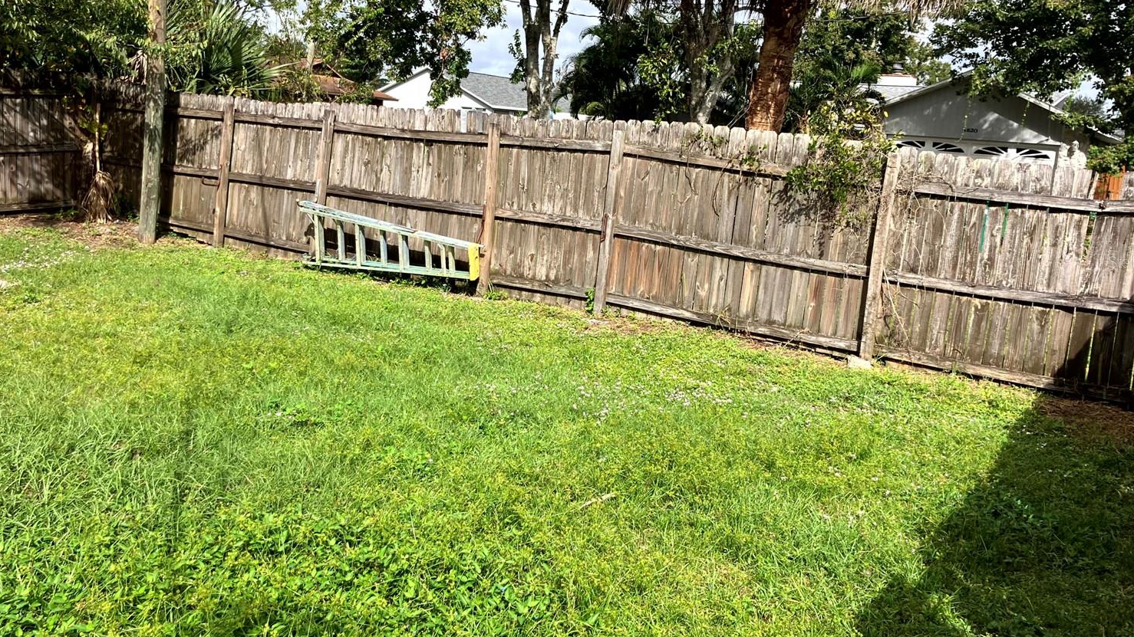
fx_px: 992
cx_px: 567
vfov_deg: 35.5
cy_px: 262
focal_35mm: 33
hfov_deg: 59.5
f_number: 1.8
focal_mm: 3.99
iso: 32
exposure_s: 1/1473
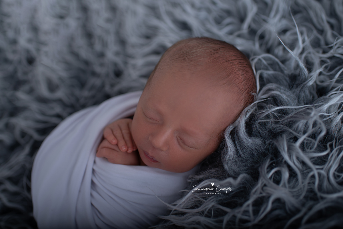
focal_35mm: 35
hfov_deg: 54.4
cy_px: 114
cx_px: 172
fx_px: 334
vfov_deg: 37.9
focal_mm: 35
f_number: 2.5
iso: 50
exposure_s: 1/200
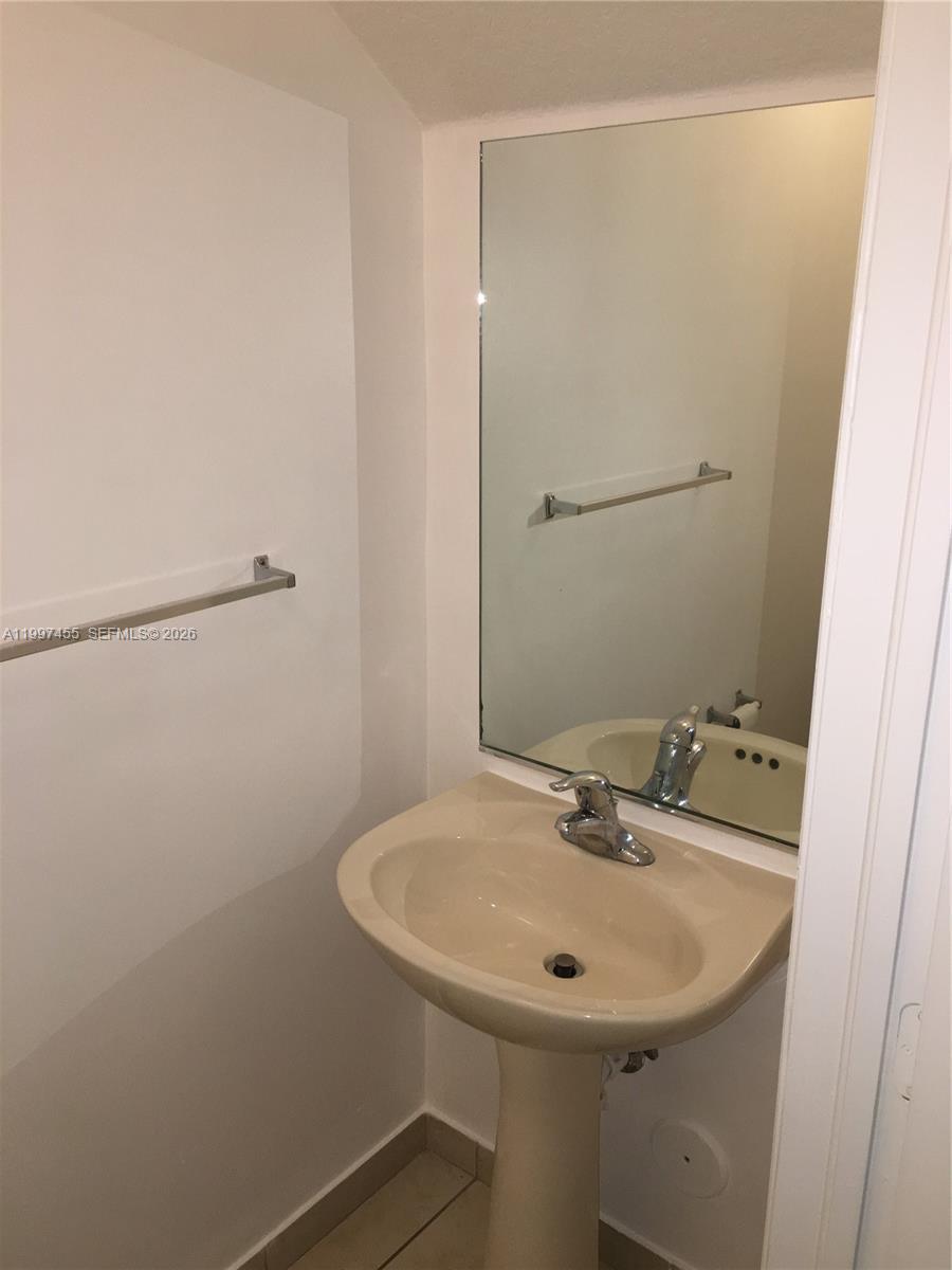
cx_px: 476
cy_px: 635
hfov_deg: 48.2
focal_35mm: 29
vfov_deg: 61.7
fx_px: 1063
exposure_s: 1/30
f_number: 2.2
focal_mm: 4.15
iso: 50
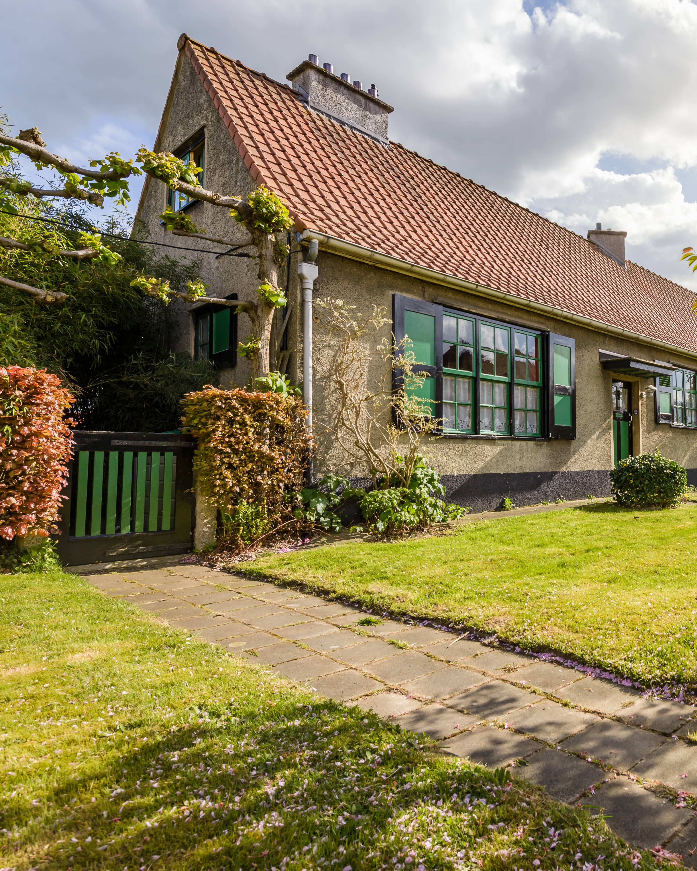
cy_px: 431
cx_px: 624
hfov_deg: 53.4
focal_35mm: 23
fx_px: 593
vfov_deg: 72.6
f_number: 8
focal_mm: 16
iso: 250
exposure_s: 1/400
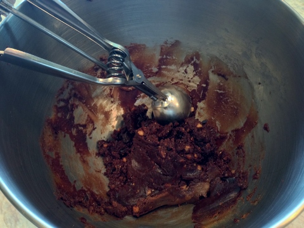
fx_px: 290
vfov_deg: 42.9
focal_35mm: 33
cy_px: 114
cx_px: 152
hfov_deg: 55.4
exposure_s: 1/20
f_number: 2.4
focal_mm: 4.12
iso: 200
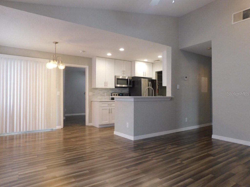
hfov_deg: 73.9
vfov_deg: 58.9
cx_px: 125
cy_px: 94
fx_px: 166
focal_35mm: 23
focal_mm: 4
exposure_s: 1/30
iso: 220
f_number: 3
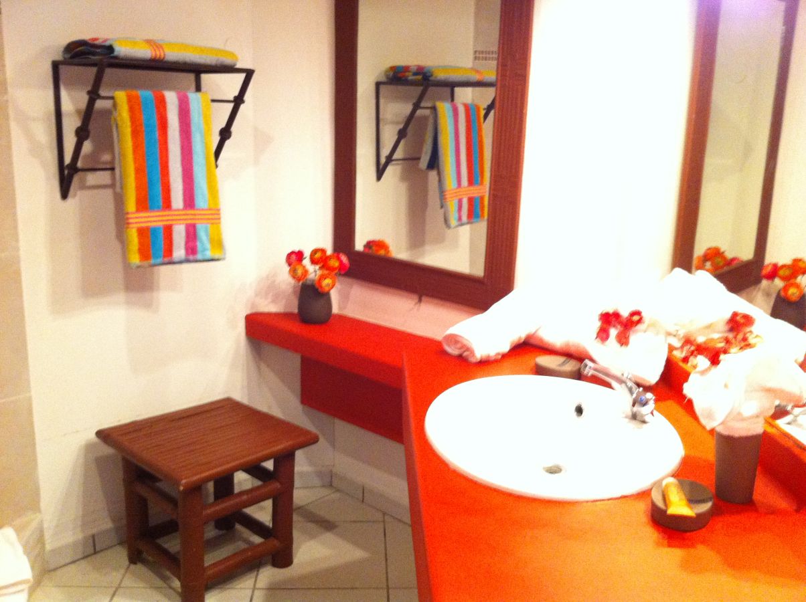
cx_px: 403
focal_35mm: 35
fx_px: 814
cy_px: 301
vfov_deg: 40.6
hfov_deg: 52.7
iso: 500
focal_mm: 3.85
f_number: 2.8
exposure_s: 1/15
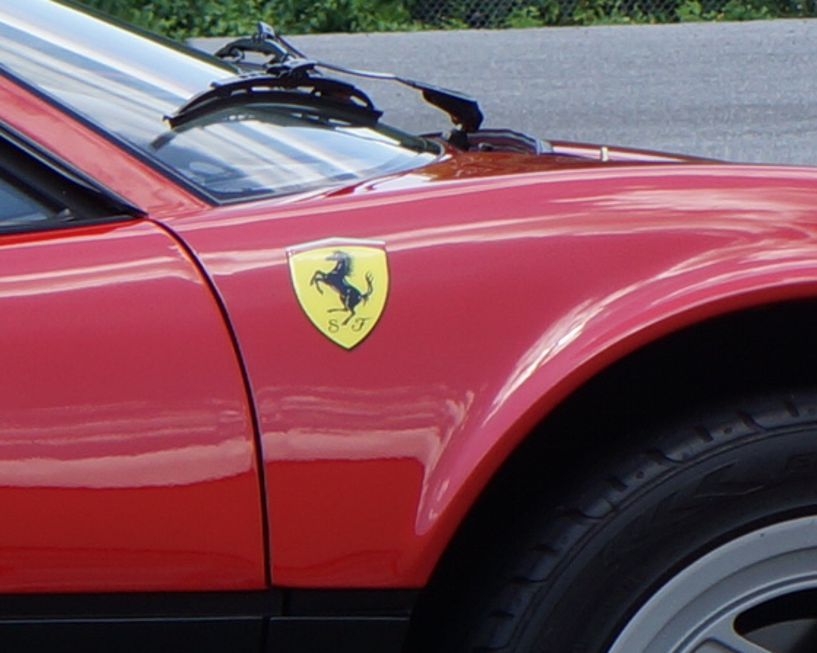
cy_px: 751
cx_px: -703
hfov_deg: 4.2
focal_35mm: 455
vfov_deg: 3.4
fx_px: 11002
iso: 100
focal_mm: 43
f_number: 7.1
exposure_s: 1/160
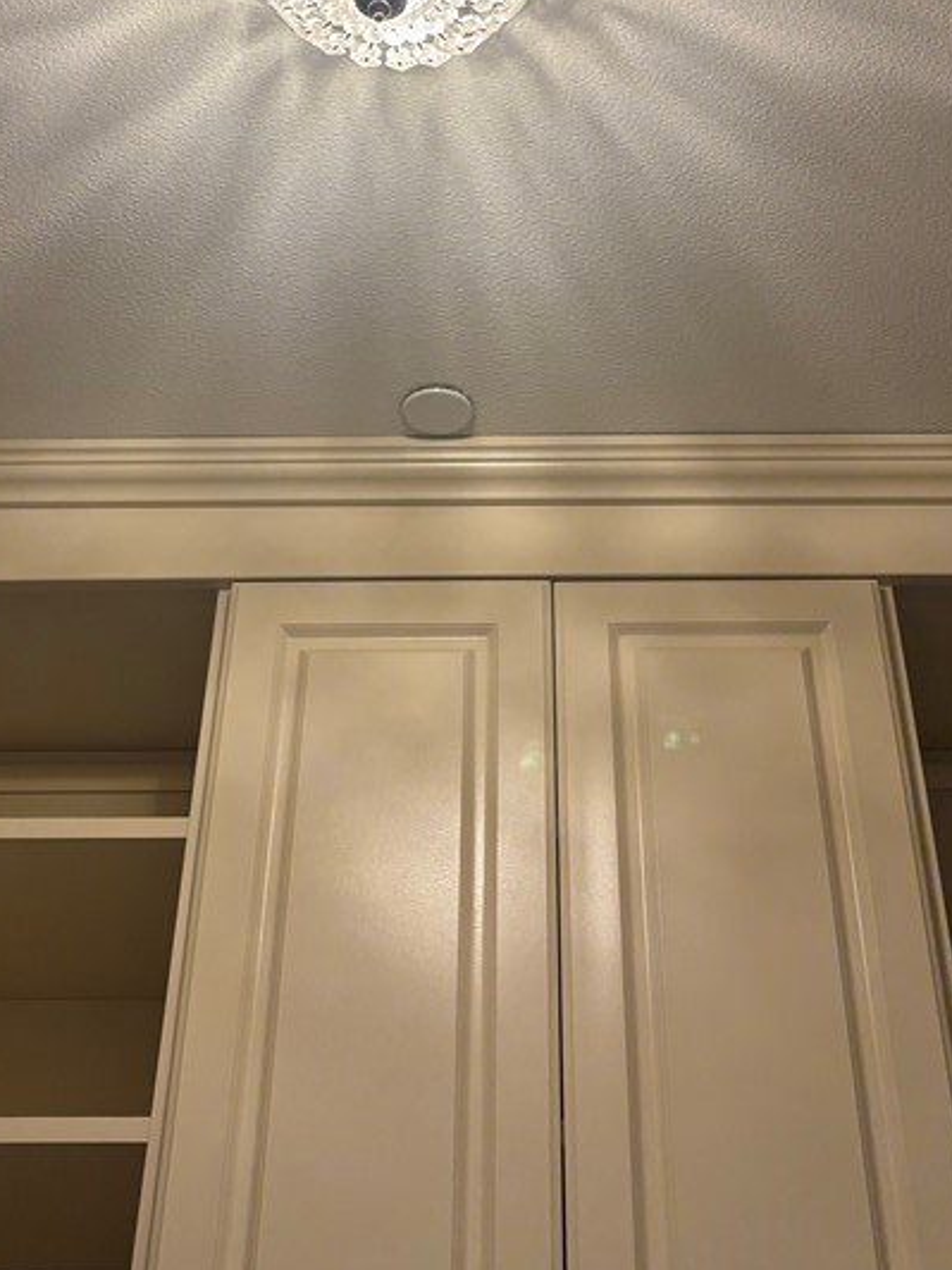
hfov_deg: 29.1
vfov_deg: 37.3
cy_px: 322
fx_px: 1833
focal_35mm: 50
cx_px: 468
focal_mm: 5.96
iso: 64
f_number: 1.6
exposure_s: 1/120
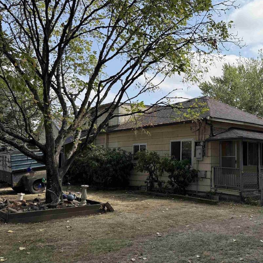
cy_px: 140
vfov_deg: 48.4
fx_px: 292
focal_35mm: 34
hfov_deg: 46.6
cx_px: 199
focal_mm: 6.76
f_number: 1.78
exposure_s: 1/3953
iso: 100
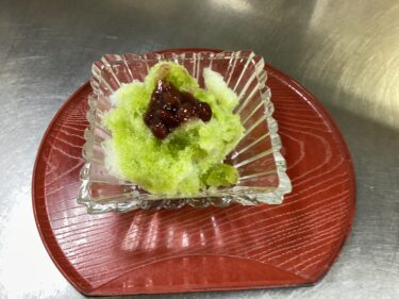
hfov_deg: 58.4
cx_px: 200
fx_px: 357
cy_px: 150
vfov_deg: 45.4
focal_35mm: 31
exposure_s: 1/60
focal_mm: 3.3
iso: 250
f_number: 2.4
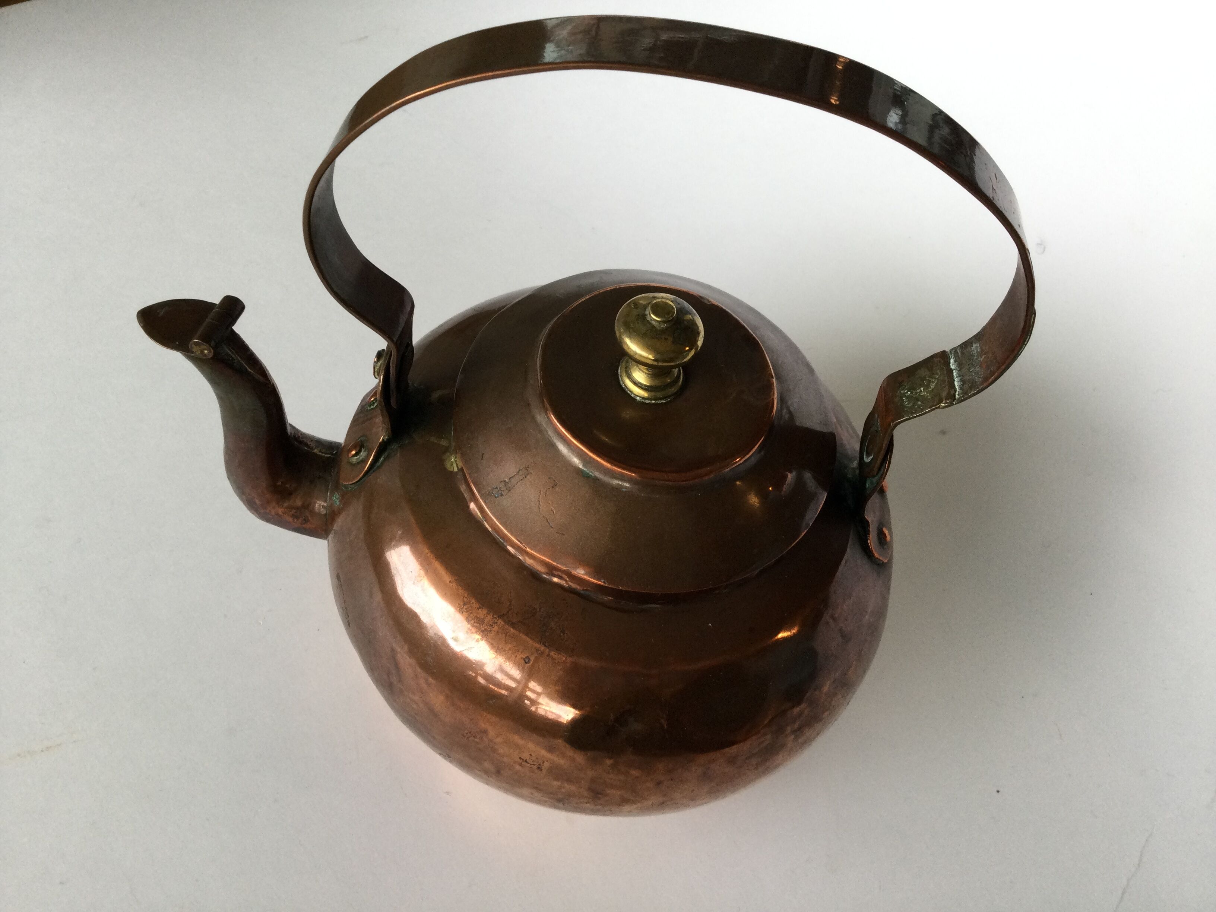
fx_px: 1089
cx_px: 608
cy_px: 456
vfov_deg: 45.4
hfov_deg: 58.4
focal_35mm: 31
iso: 25
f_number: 2.4
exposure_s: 1/33
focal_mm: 3.3
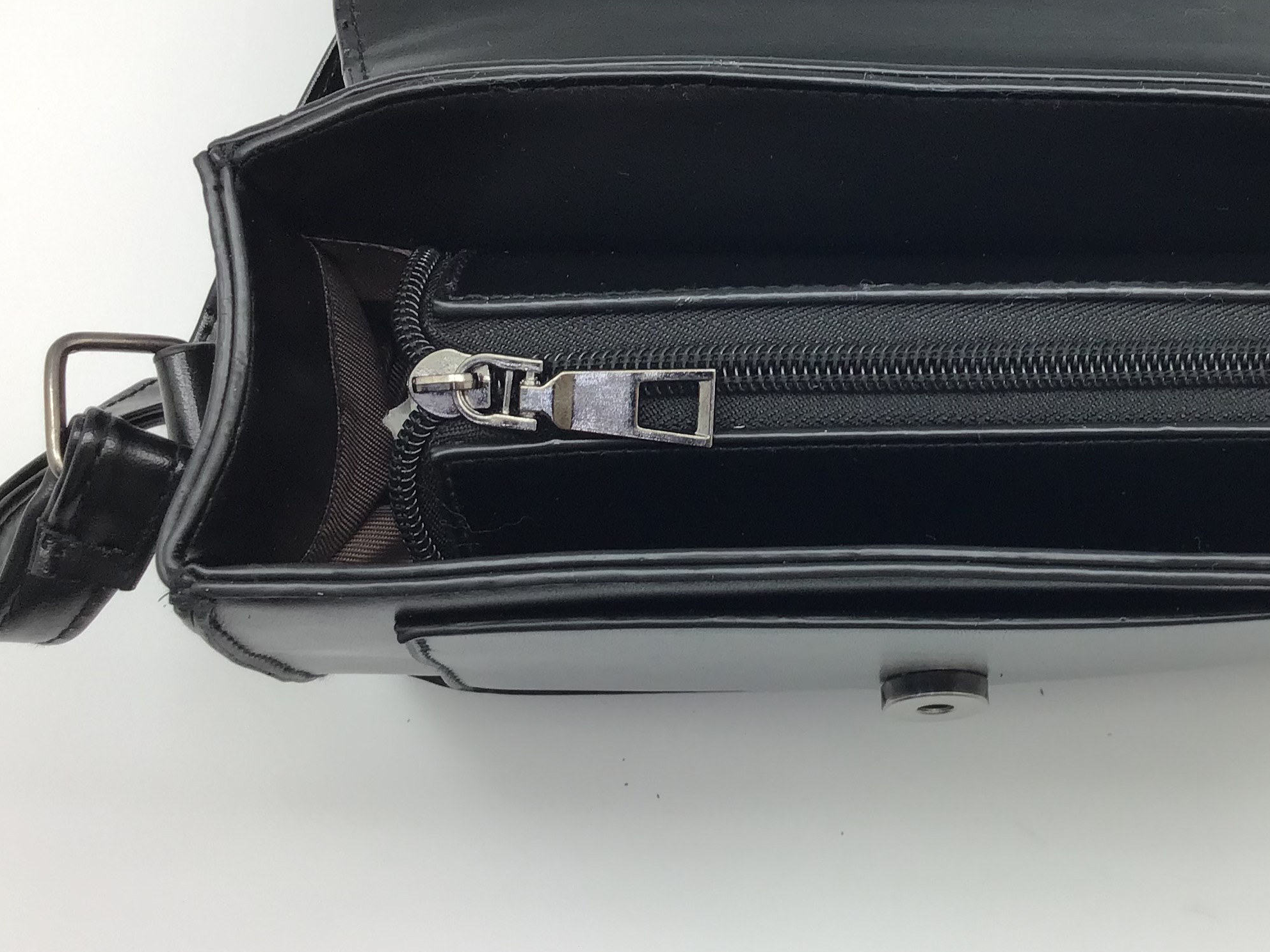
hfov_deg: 36.7
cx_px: 931
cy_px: 424
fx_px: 1871
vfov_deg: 28.5
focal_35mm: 51
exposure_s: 1/50
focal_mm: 3.3
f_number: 2.4
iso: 25
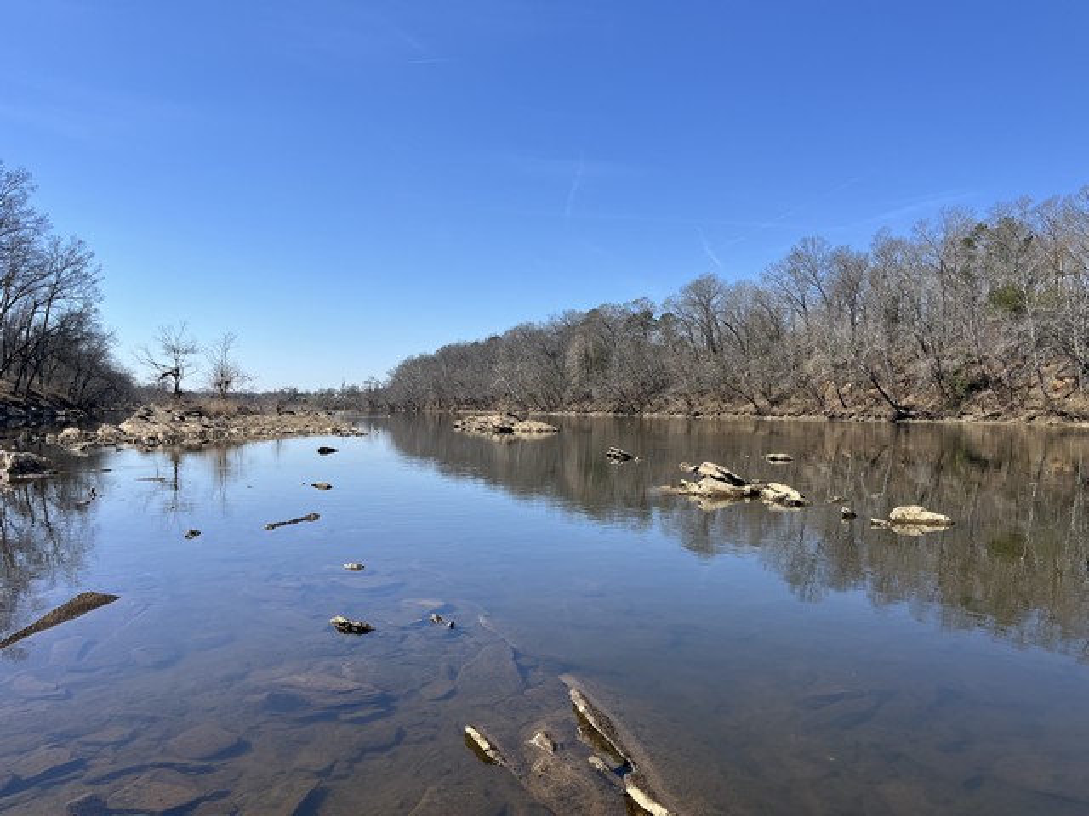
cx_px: 544
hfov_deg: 67.3
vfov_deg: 53.1
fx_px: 818
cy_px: 408
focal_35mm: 26
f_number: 1.6
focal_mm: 5.1
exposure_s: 1/3413
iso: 50
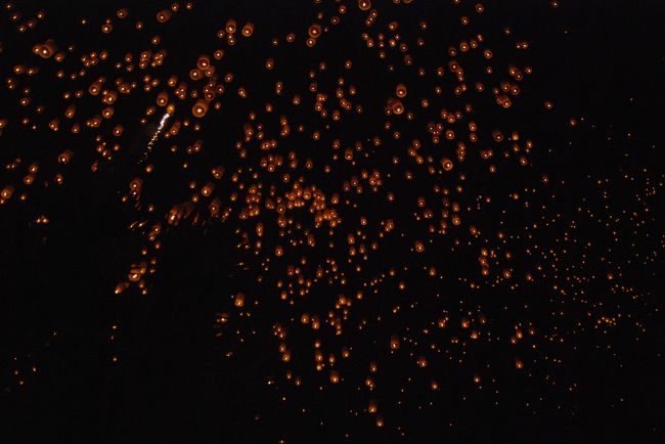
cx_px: 332
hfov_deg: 67.4
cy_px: 222
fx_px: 499
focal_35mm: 27
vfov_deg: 48.0
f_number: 3.5
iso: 1600
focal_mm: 18
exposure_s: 1/125
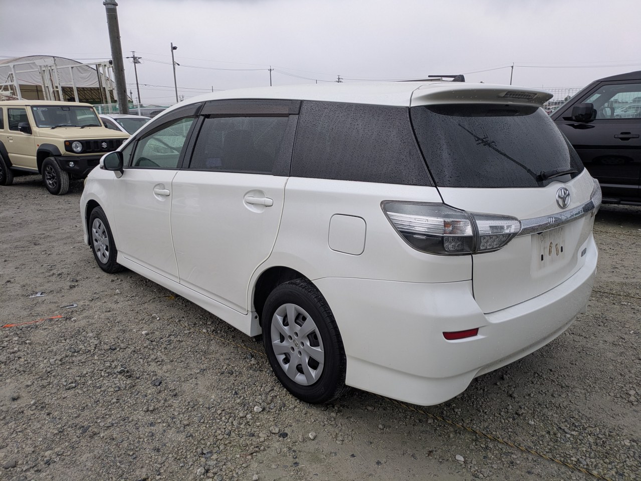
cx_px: 320
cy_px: 240
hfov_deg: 69.4
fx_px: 463
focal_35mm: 25
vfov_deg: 54.9
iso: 83
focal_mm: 5.43
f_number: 1.89
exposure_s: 1/100
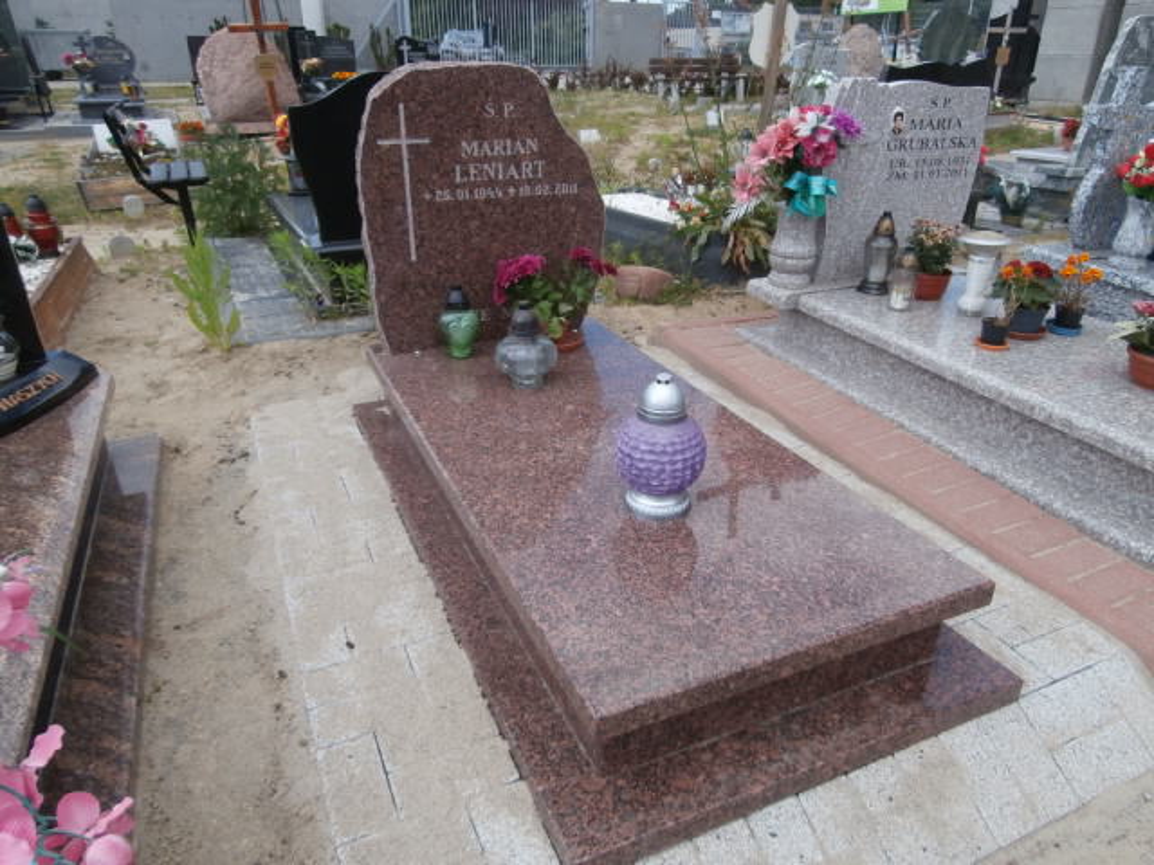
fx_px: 800
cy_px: 432
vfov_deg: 56.8
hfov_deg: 71.6
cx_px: 577
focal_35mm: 24
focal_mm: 4.2
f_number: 3
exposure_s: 1/640
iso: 100
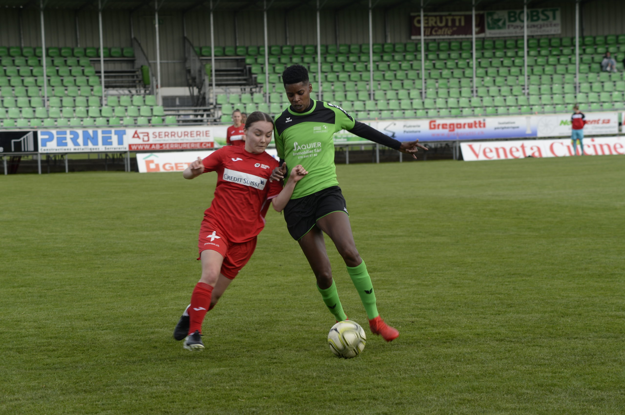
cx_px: 312
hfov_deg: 15.2
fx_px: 2341
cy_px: 208
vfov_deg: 10.1
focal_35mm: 135
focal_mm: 135
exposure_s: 1/200
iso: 200
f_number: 9
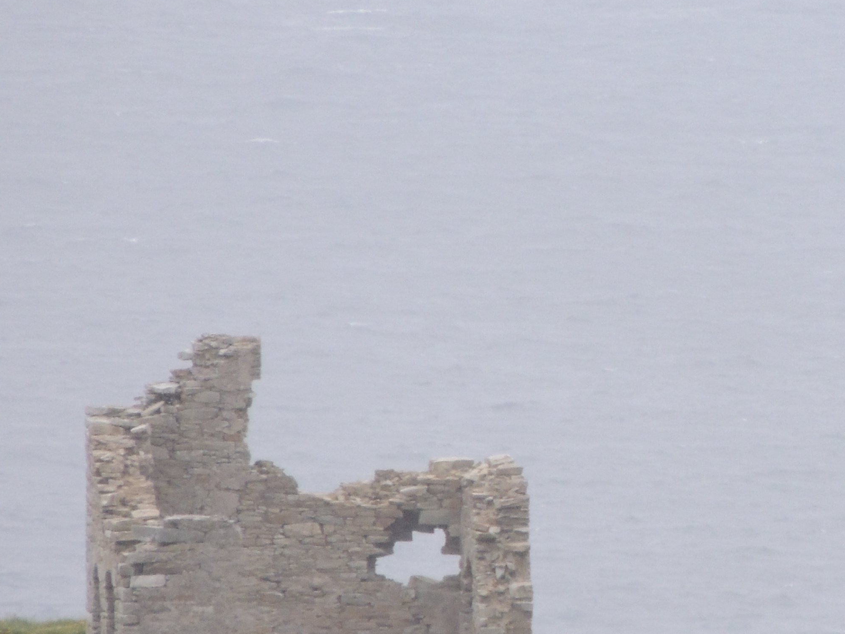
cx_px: 528
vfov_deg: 0.6
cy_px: 447
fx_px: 56166
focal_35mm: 2301
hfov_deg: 0.9
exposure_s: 1/640
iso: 400
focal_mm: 180
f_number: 5.9
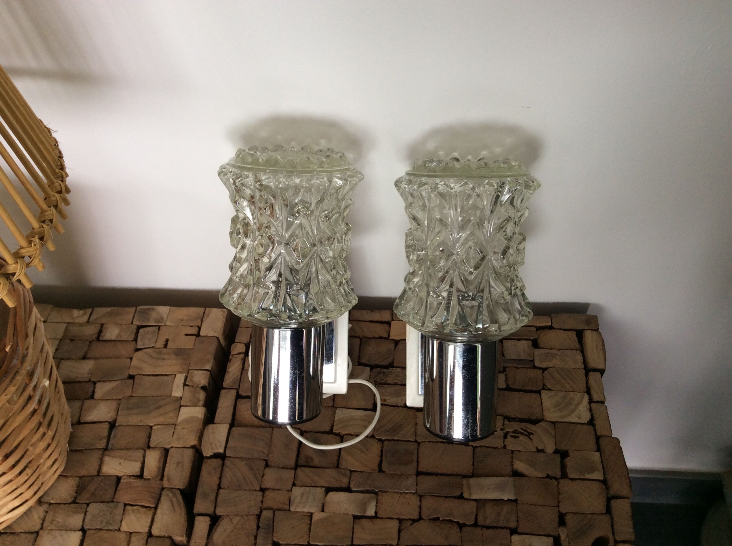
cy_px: 273
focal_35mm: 32
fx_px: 676
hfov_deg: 56.9
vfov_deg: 44.1
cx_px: 366
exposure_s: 1/33
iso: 40
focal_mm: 3.3
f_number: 2.4
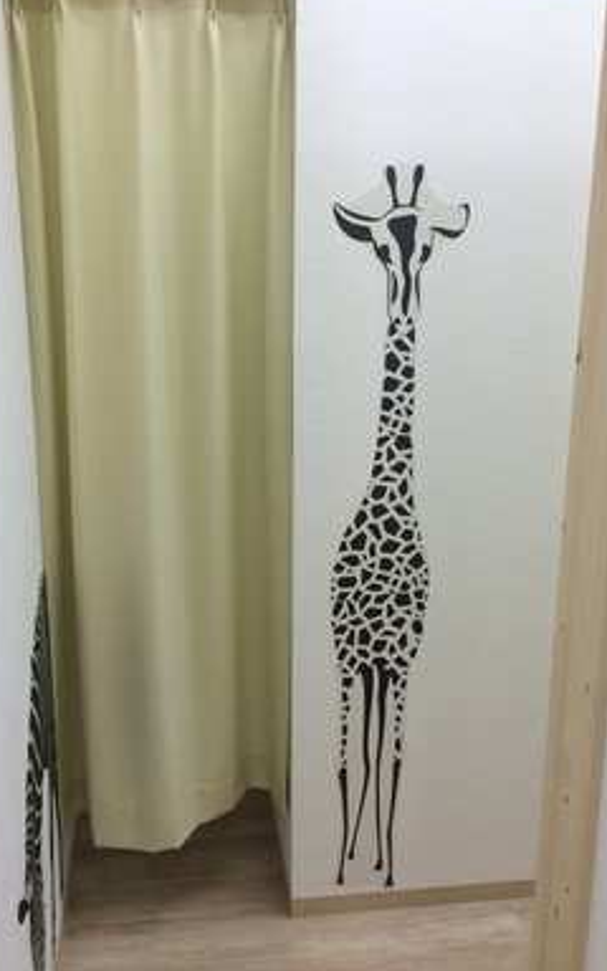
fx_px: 847
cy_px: 475
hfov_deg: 39.3
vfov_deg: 59.6
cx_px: 261
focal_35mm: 32
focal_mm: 4.15
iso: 32
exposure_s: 1/30
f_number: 2.2
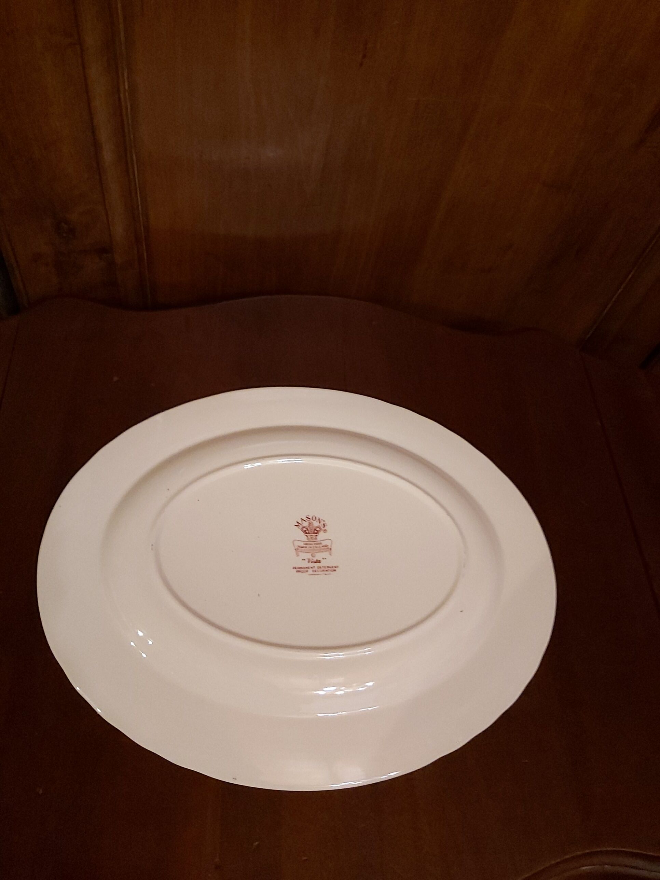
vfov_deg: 67.3
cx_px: 330
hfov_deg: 53.1
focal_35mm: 26
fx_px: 661
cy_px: 440
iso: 470
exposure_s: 1/25
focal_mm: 3.92
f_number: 1.7
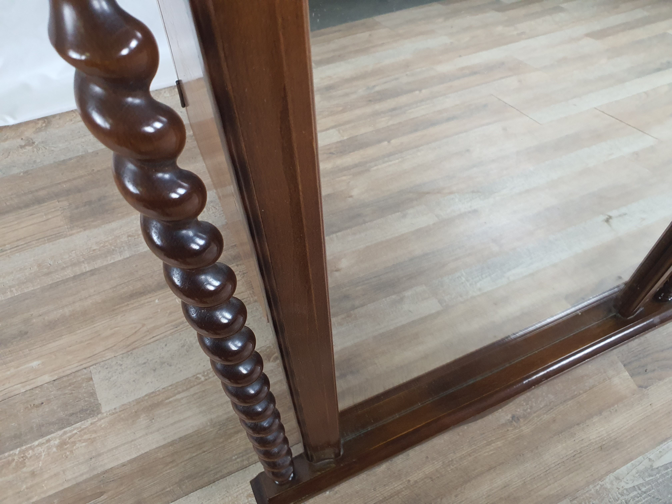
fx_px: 505
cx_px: 336
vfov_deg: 53.1
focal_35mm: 26
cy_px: 252
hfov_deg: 67.3
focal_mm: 4.3
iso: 320
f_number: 2.4
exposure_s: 1/50
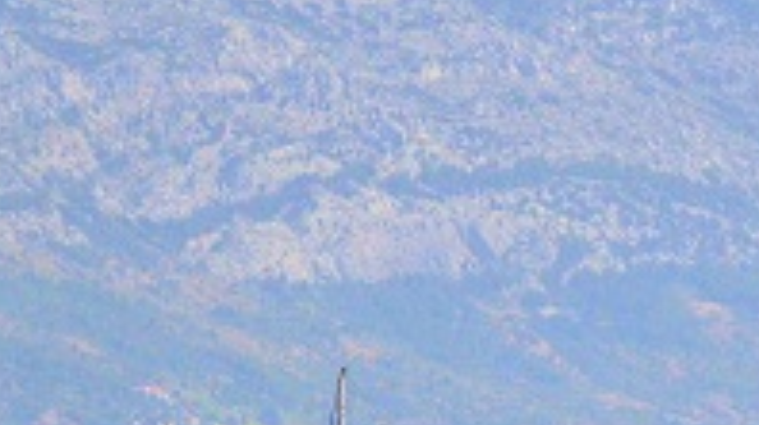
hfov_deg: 2.2
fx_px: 19466
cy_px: -414
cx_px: -207
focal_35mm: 968
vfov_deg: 1.3
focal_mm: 122
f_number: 5.6
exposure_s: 1/8000
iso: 1400
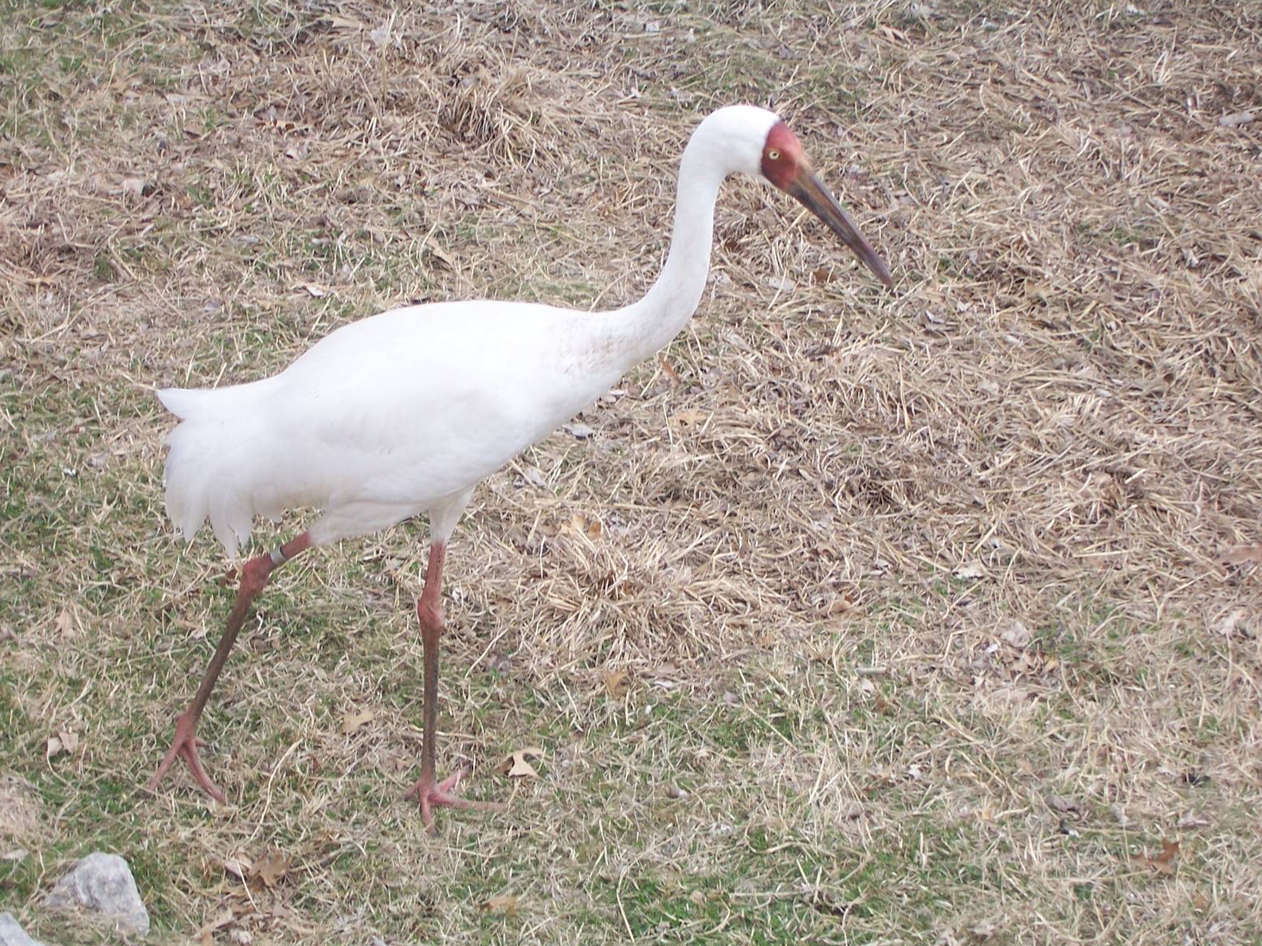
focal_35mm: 103
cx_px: 632
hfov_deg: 19.1
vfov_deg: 14.4
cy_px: 475
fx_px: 3755
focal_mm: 17.5
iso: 140
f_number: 4
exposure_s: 1/180
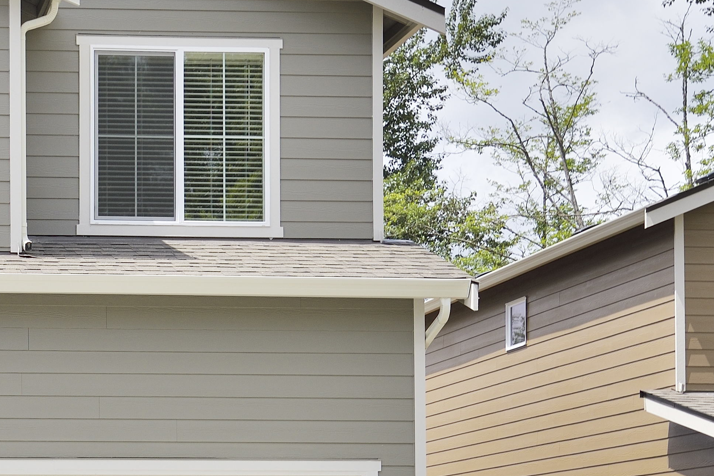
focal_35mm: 93
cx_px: -135
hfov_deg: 20.5
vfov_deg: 14.7
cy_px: 357
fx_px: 1845
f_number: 8
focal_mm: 30
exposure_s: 1/400
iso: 100
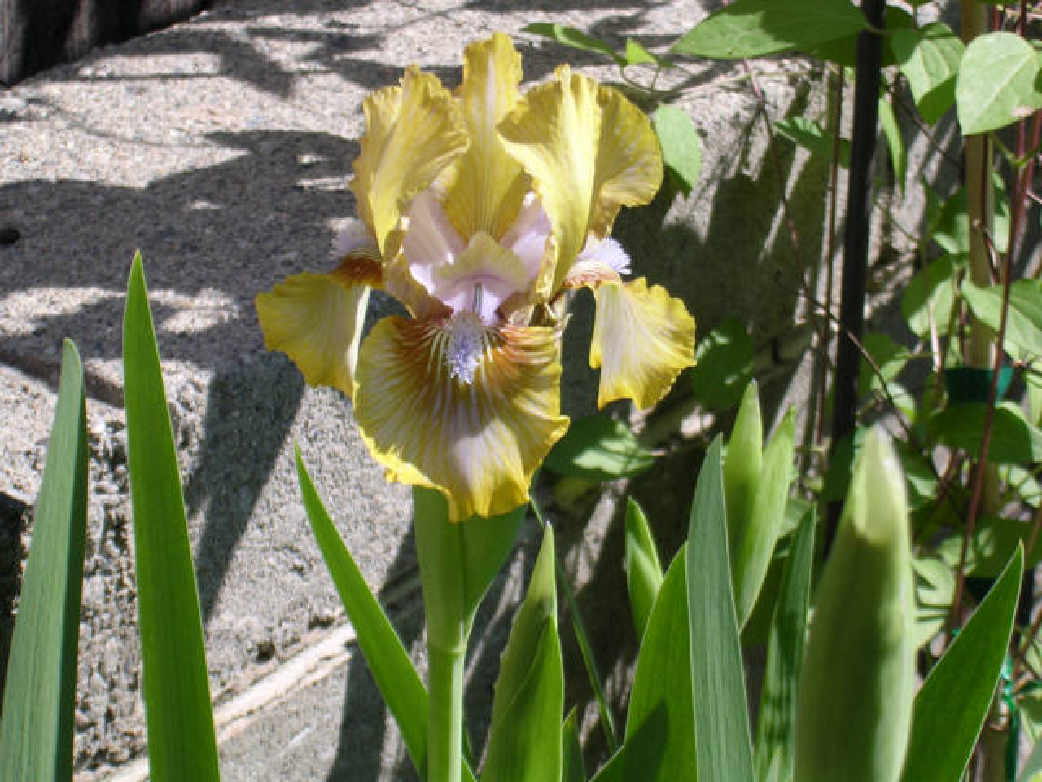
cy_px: 391
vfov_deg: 12.9
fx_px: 3462
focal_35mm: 115
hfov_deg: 17.1
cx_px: 521
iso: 100
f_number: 4.9
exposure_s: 1/248
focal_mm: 17.4
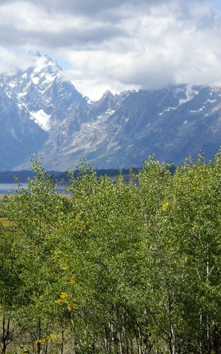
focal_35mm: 162
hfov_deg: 8.1
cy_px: 177
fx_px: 1562
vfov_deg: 12.9
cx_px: 34
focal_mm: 18.6
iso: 50
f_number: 5.2
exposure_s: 1/250
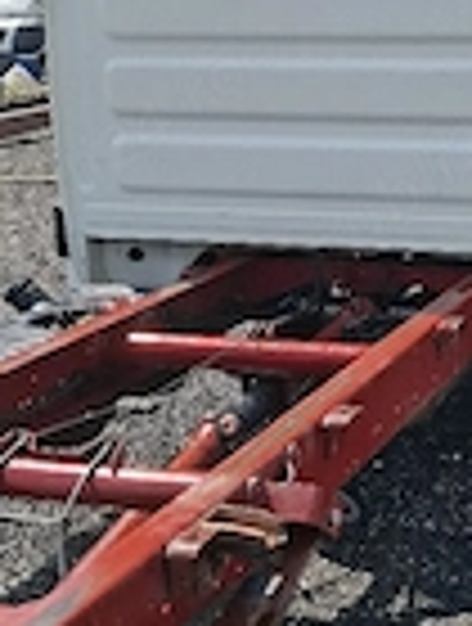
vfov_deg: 29.1
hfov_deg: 21.1
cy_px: 216
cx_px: 539
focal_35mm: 66
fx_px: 1194
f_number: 1.8
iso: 50
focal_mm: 5.54
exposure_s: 1/2500
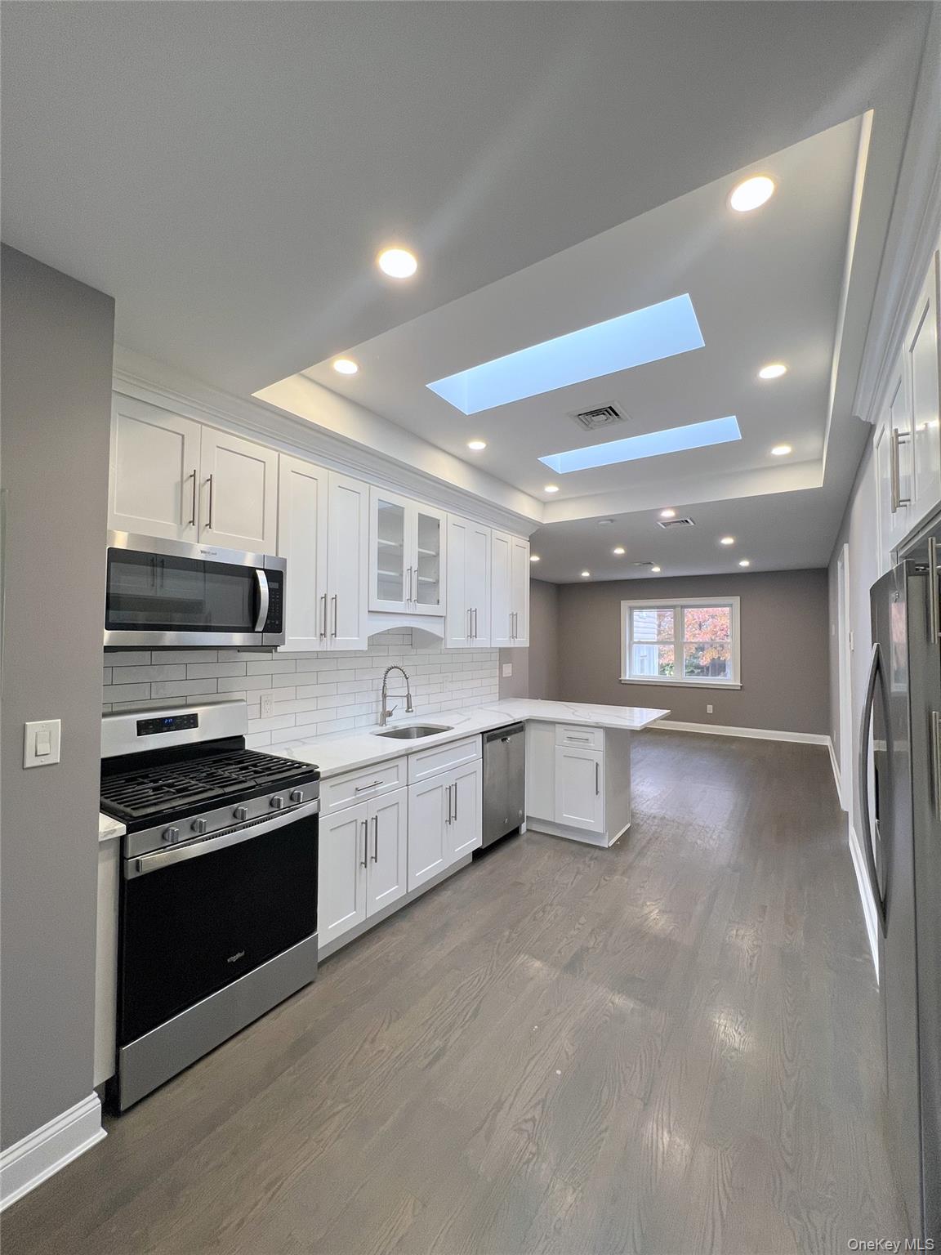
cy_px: 628
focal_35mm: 13
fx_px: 471
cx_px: 470
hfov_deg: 89.9
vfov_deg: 106.2
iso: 100
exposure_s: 1/120
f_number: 1.8
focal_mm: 1.57
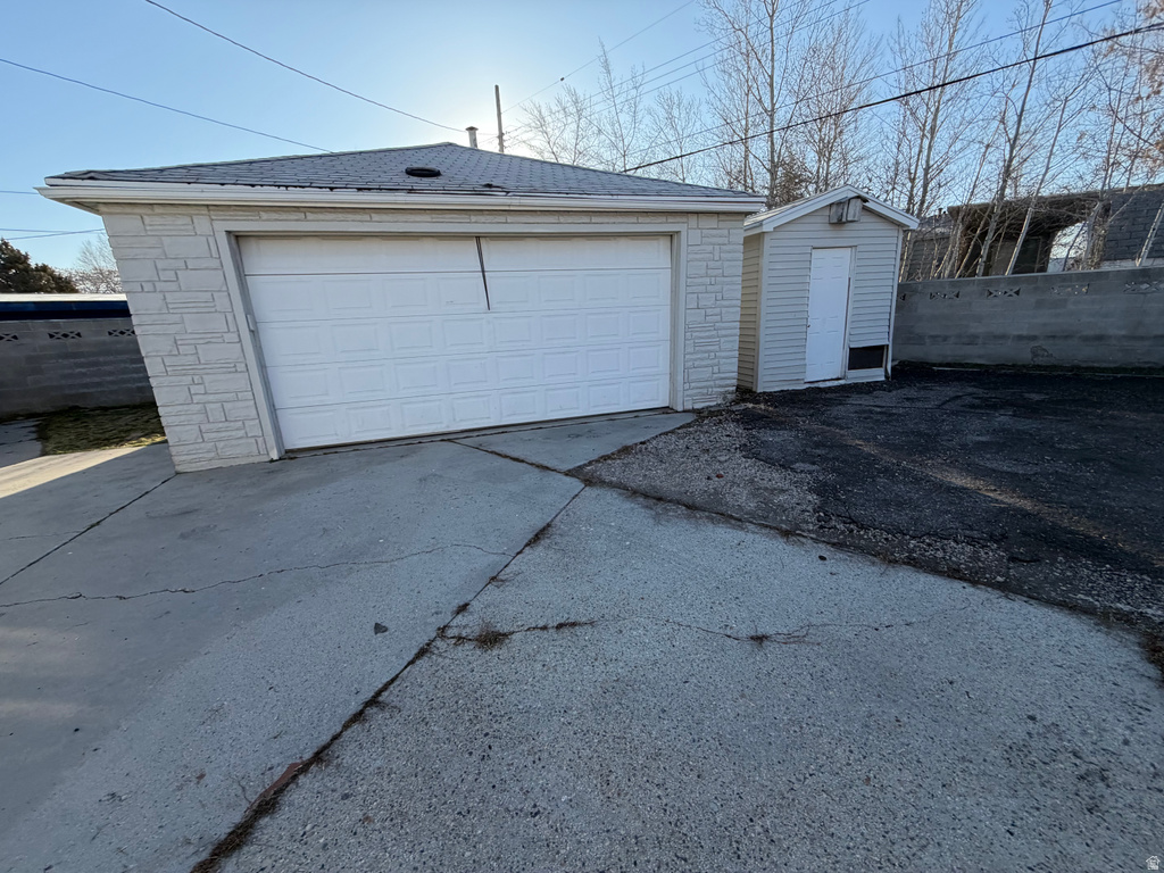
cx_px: 582
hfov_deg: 102.1
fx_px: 471
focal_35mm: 14
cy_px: 436
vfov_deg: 85.7
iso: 40
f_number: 2.2
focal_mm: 2.22
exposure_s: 1/596
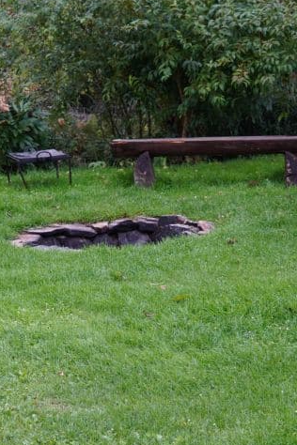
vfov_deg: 18.8
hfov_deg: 12.6
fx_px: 1347
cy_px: 220
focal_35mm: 109
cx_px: 102
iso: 200
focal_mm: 43
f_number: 4
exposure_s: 1/80
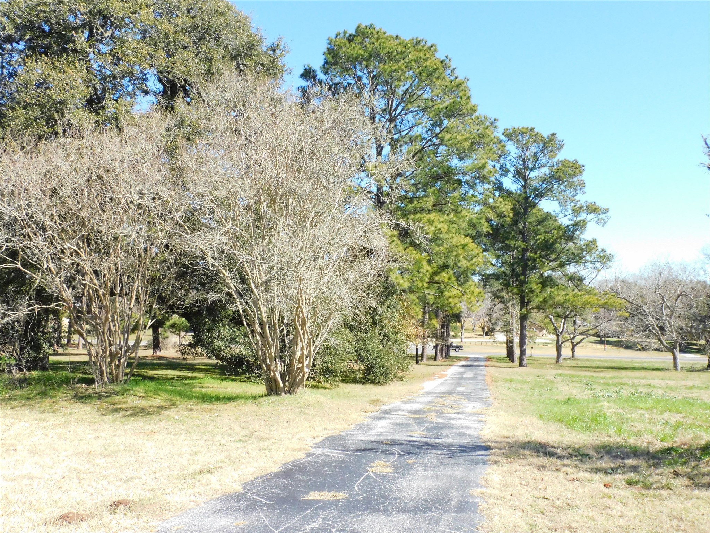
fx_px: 677
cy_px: 266
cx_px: 355
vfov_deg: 42.9
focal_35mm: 33
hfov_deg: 55.4
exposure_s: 1/1600
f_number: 4.5
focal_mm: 5.9
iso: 800
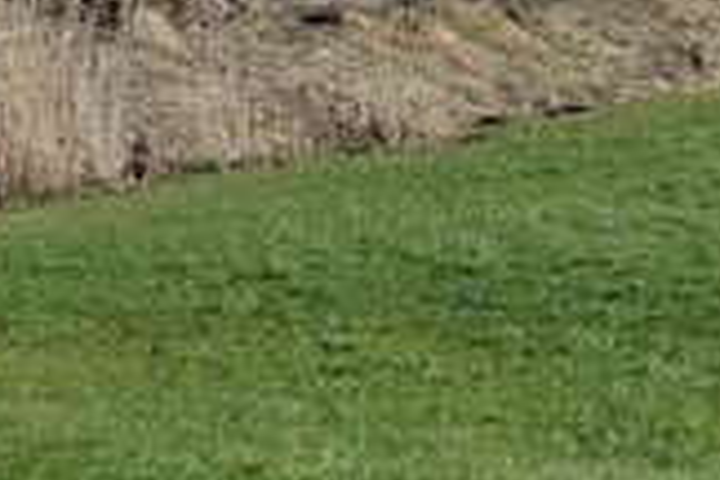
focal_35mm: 520
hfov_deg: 3.9
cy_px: -253
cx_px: 1253
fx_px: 10399
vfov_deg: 2.6
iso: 200
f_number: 4
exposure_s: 1/1600
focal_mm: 70
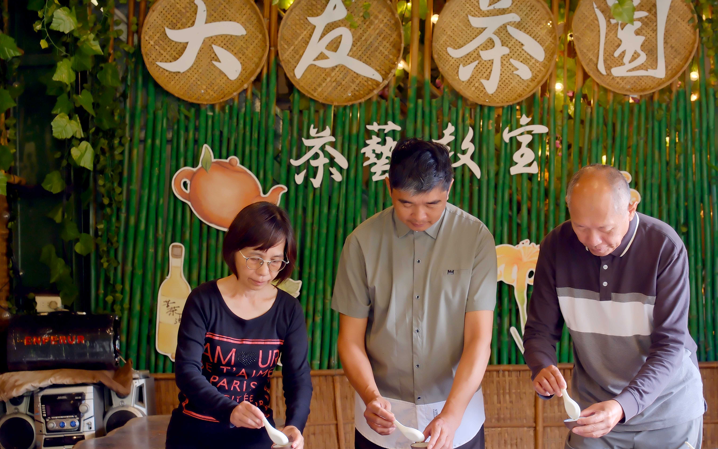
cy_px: 254
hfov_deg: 31.0
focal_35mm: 66
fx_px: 1291
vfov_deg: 19.7
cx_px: 407
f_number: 3.6
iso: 640
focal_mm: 30.2
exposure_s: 1/60
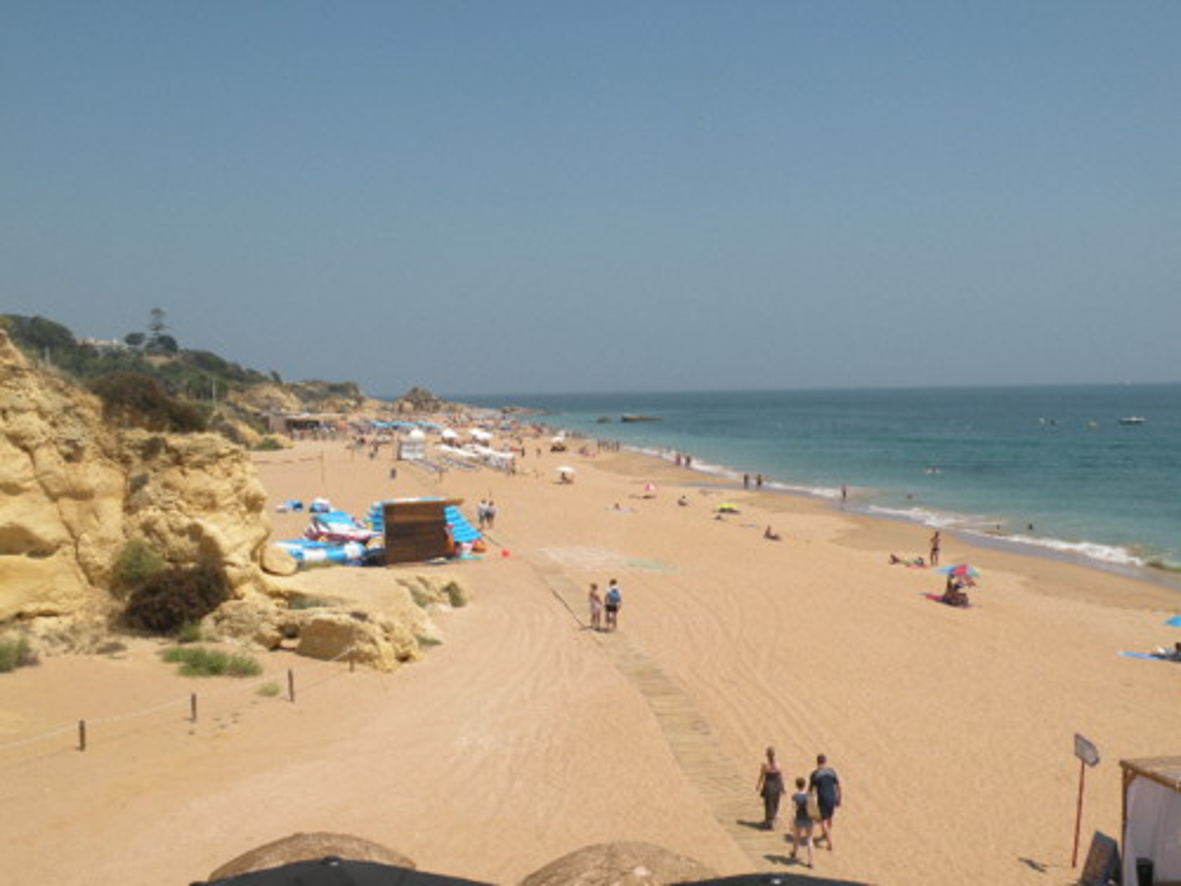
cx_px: 590
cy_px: 443
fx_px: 1433
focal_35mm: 42
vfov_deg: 34.3
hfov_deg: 44.8
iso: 64
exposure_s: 1/821
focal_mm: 7.4
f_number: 4.5
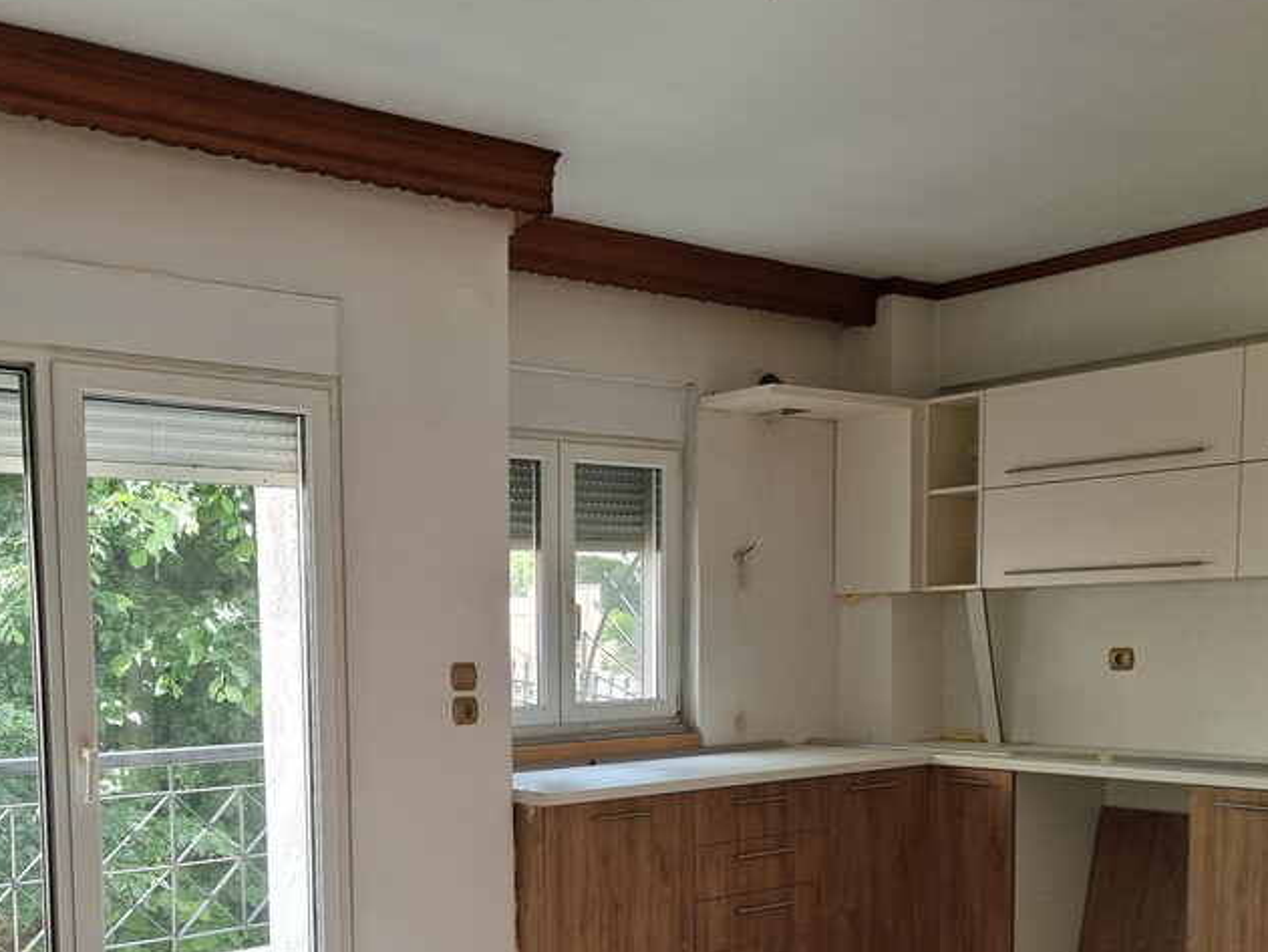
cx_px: 505
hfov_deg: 47.6
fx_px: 1429
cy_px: 710
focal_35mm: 39
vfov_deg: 36.0
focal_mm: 6.7
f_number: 1.8
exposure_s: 1/120
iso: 64
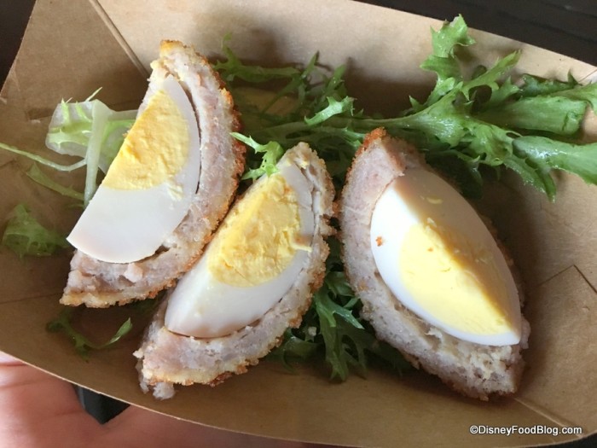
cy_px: 224
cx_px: 298
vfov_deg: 48.2
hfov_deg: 61.7
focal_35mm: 29
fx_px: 500
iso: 160
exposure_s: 1/30
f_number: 2.2
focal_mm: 4.15
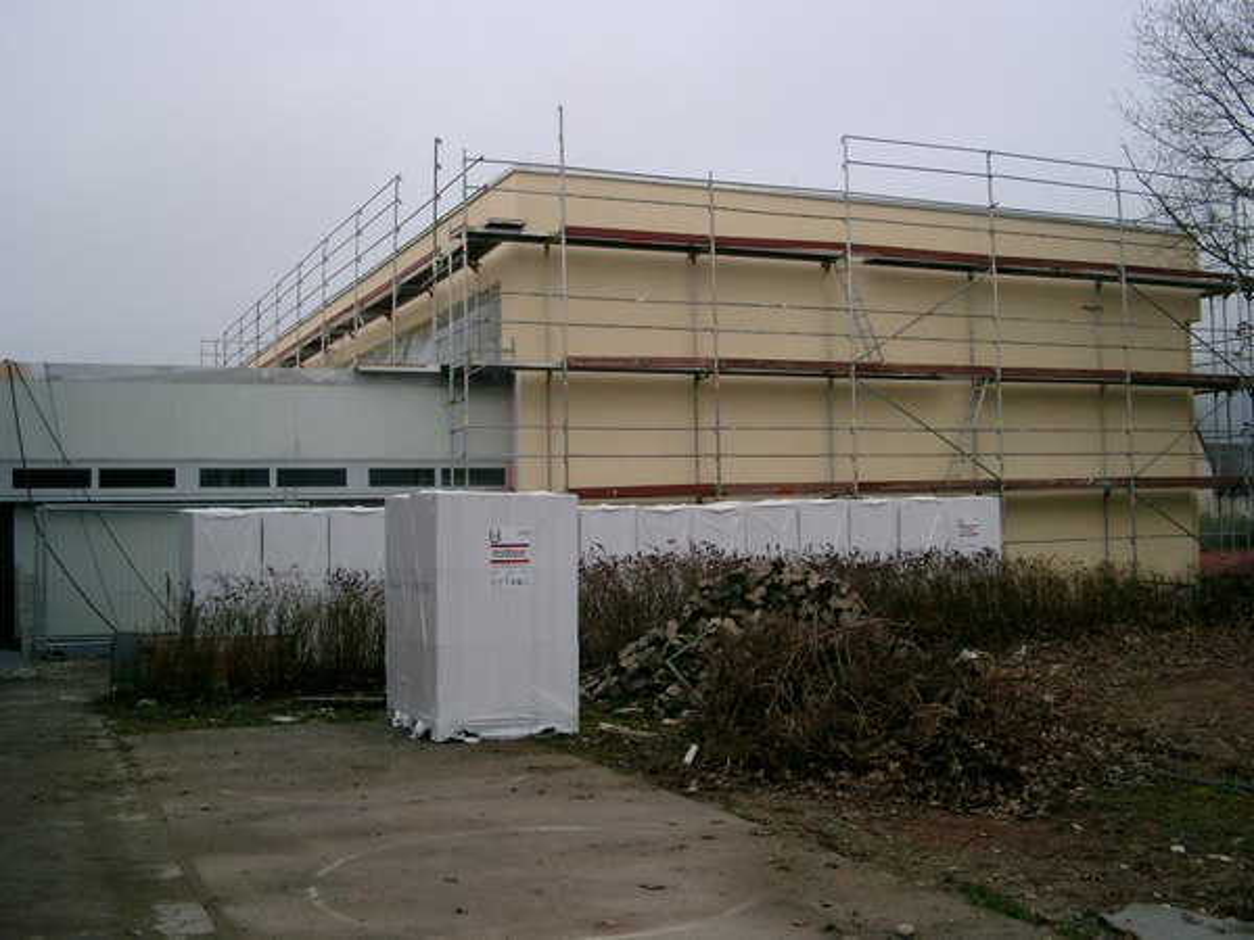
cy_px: 470
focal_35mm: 37
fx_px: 1340
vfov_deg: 38.7
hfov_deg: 50.1
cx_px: 627
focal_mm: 7.6
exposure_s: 1/320
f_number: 5
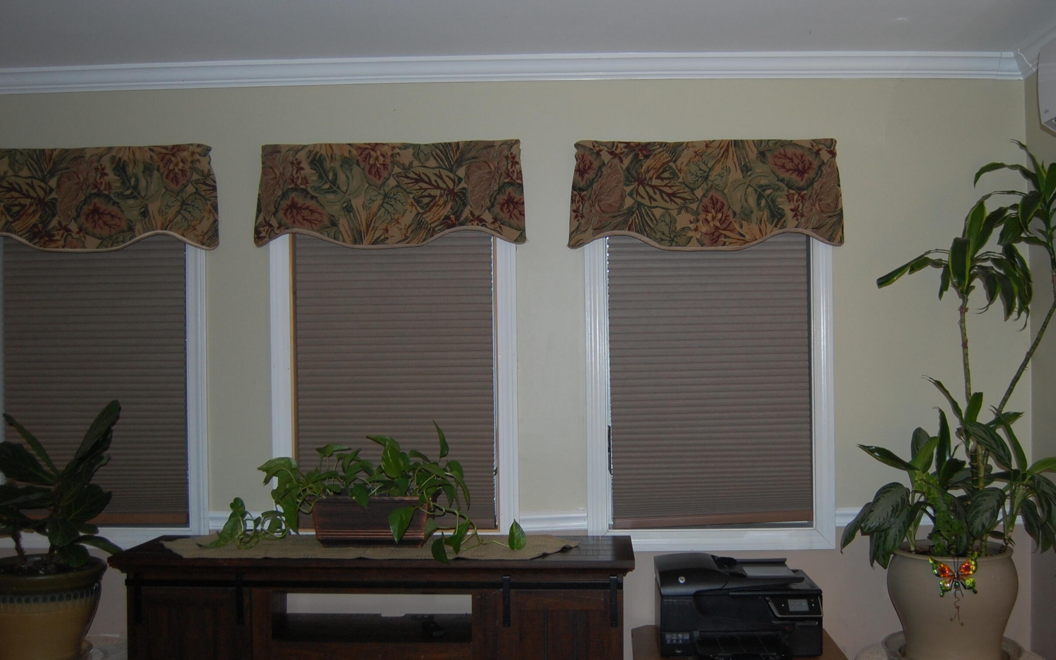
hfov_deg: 56.6
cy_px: 357
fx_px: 978
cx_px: 566
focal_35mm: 34
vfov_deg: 37.2
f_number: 3.5
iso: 400
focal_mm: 18
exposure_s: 1/60
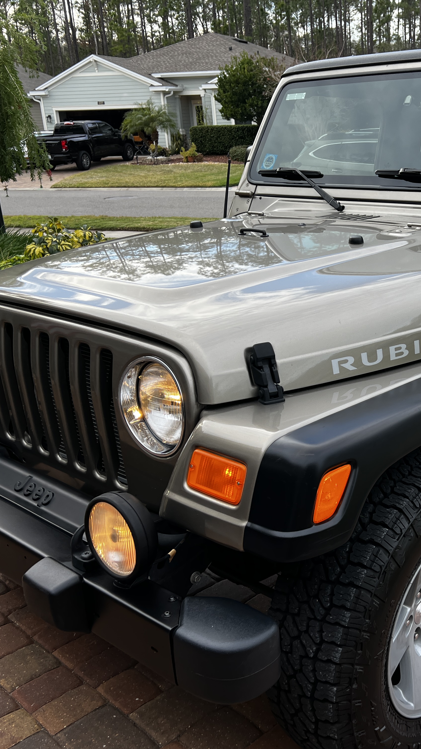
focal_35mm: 38
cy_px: 374
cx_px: 370
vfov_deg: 52.8
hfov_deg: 30.0
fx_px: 754
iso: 50
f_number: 1.5
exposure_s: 1/318
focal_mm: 5.7
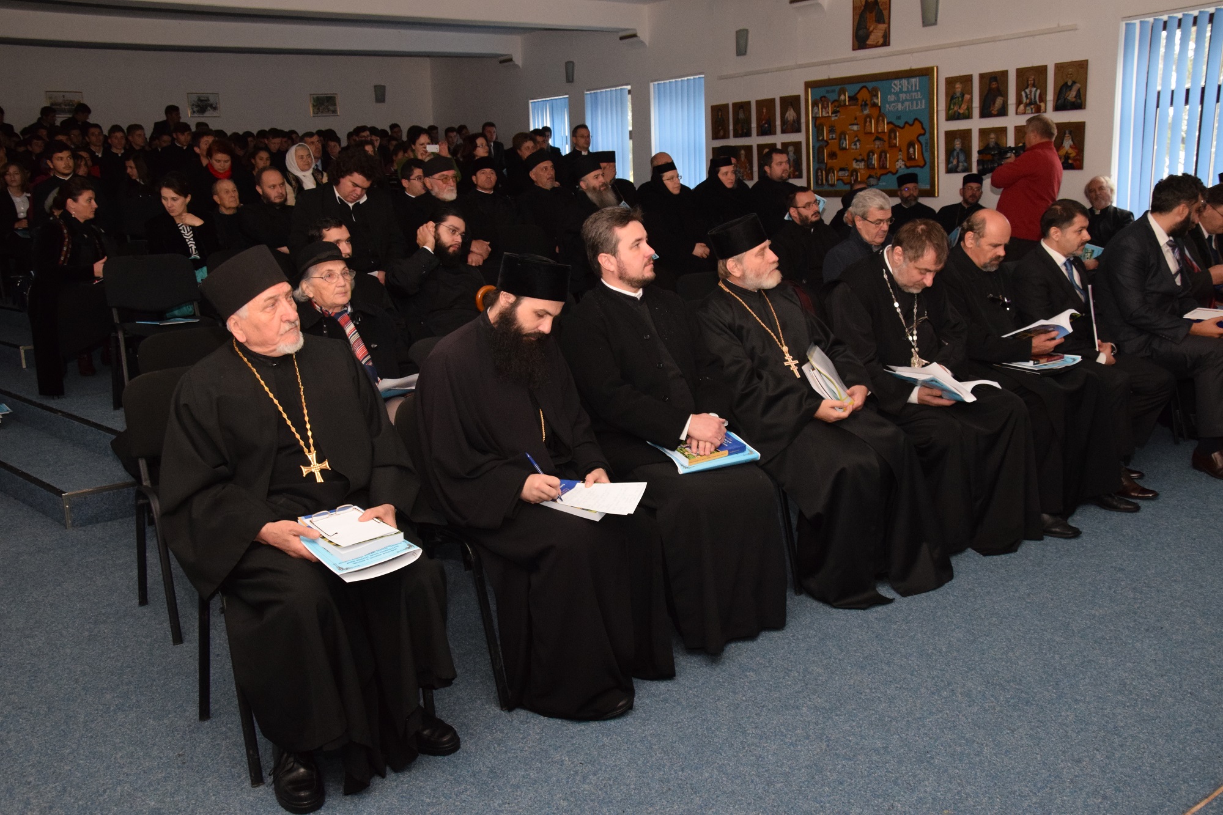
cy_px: 408
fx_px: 1070
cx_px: 612
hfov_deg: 59.5
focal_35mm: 32
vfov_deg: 41.7
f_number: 7.1
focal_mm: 21
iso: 2500
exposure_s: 1/100
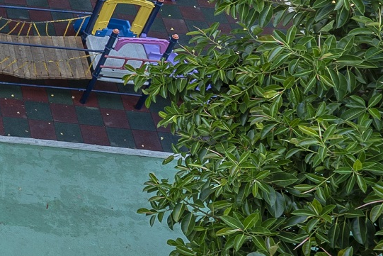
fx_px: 787
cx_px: -317
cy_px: 35
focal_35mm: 74
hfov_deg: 19.7
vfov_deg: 18.2
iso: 100
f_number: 5.6
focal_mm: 16
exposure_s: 1/60
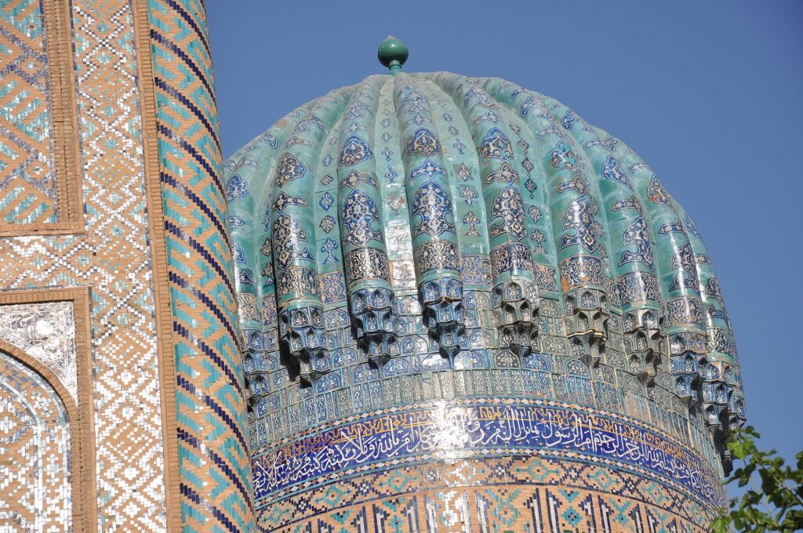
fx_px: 2673
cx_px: 402
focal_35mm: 120
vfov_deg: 11.4
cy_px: 266
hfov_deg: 17.1
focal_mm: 80
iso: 200
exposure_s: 1/1000
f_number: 8
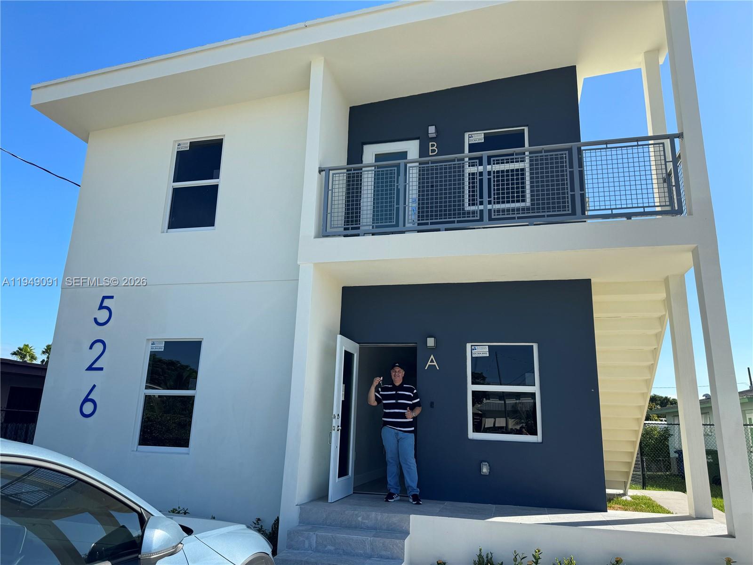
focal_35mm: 24
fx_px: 522
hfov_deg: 71.6
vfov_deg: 56.8
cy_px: 282
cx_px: 376
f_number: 1.78
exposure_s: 1/3413
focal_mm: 6.86
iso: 80
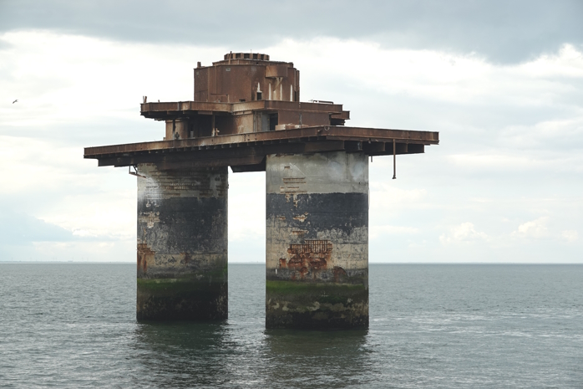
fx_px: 1619
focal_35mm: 100
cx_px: 292
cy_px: 194
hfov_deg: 20.4
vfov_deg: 13.7
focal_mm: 36.72
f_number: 4
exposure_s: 1/500
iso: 100
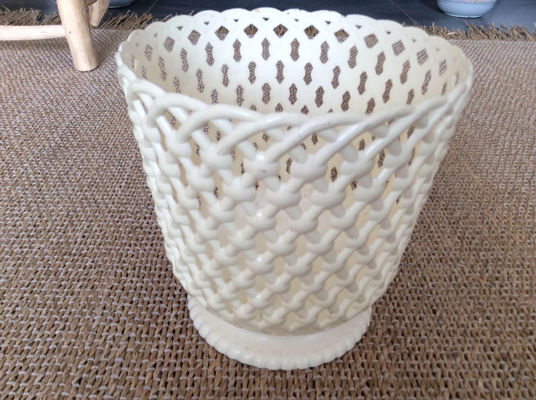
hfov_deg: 56.9
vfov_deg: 44.1
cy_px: 200
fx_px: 495
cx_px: 268
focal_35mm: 32
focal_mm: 3.3
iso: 40
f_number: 2.4
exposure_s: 1/50
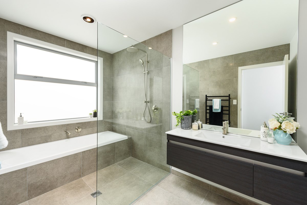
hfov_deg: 100.4
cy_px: 102
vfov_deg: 77.4
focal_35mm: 15
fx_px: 128
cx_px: 154
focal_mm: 15
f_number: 6.3
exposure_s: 1/125
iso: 400
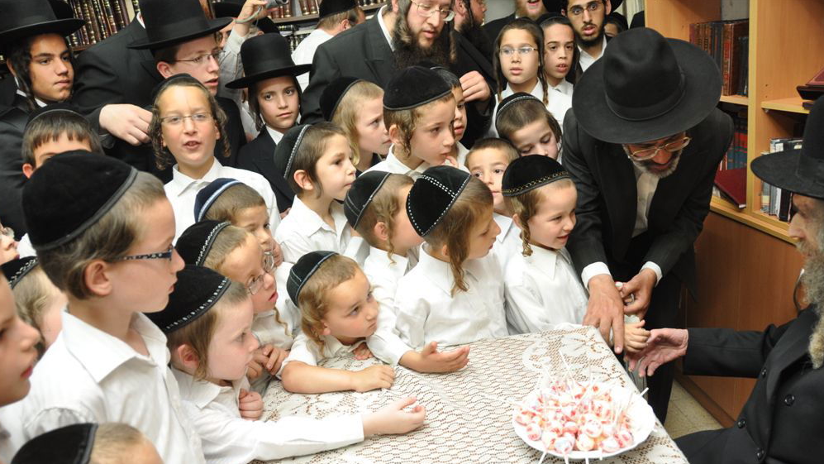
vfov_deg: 40.0
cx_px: 417
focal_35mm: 29
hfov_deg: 66.1
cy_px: 279
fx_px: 634
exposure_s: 1/60
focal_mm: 18
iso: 560
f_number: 4
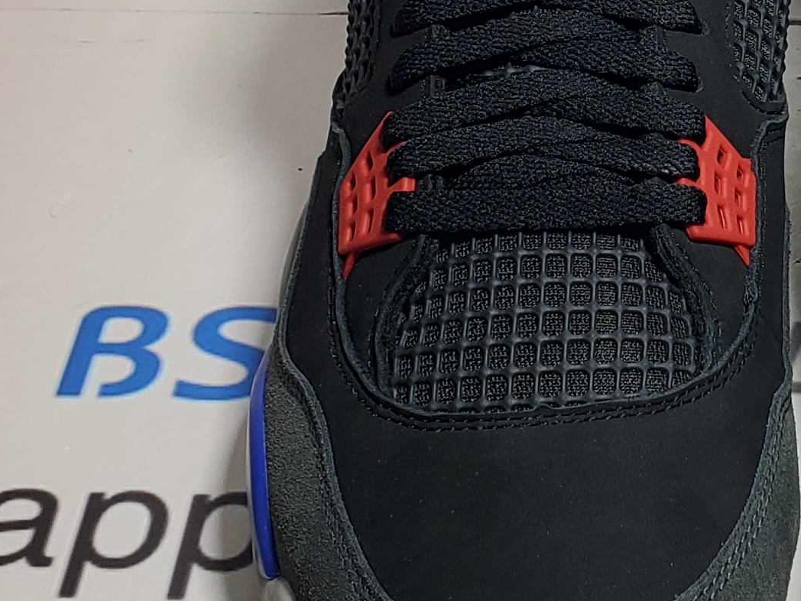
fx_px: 2314
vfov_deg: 14.4
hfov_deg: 19.2
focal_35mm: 100
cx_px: 761
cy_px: -61
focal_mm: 4.3
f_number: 2.4
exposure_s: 1/192
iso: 50
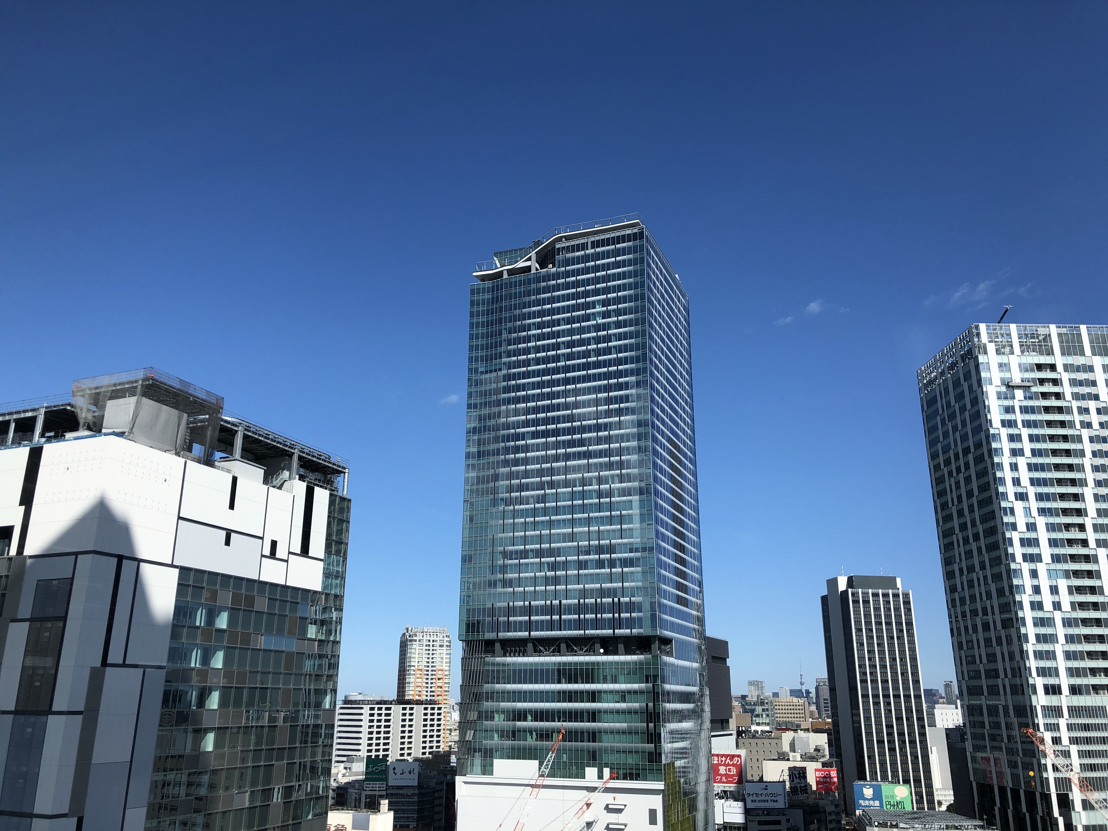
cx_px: 554
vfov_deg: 49.7
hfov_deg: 63.4
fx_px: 896
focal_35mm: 28
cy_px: 416
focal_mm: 4
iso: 20
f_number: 1.8
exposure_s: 1/2088
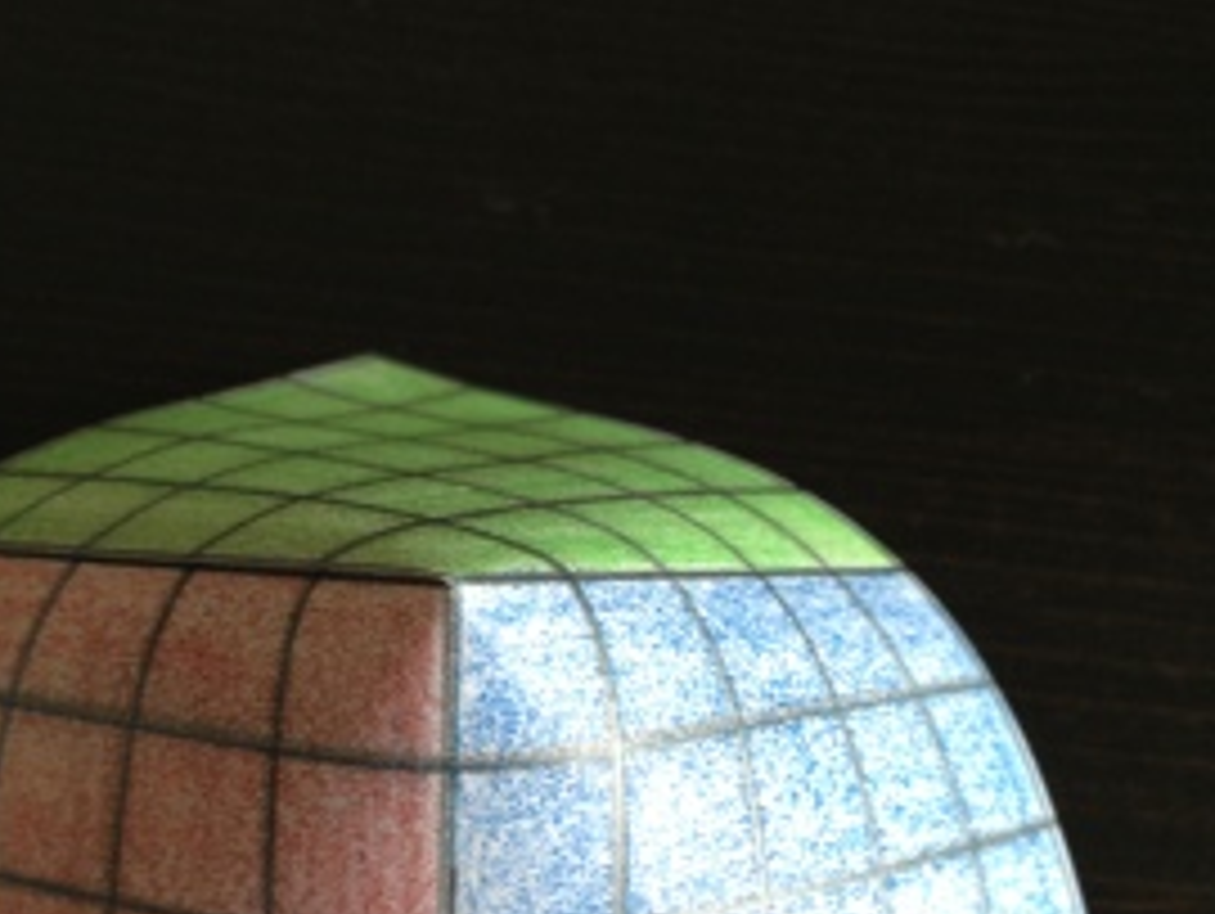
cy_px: 714
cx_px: 380
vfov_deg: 23.4
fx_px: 2178
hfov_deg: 30.9
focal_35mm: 62
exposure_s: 1/20
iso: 64
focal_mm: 4.28
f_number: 2.4
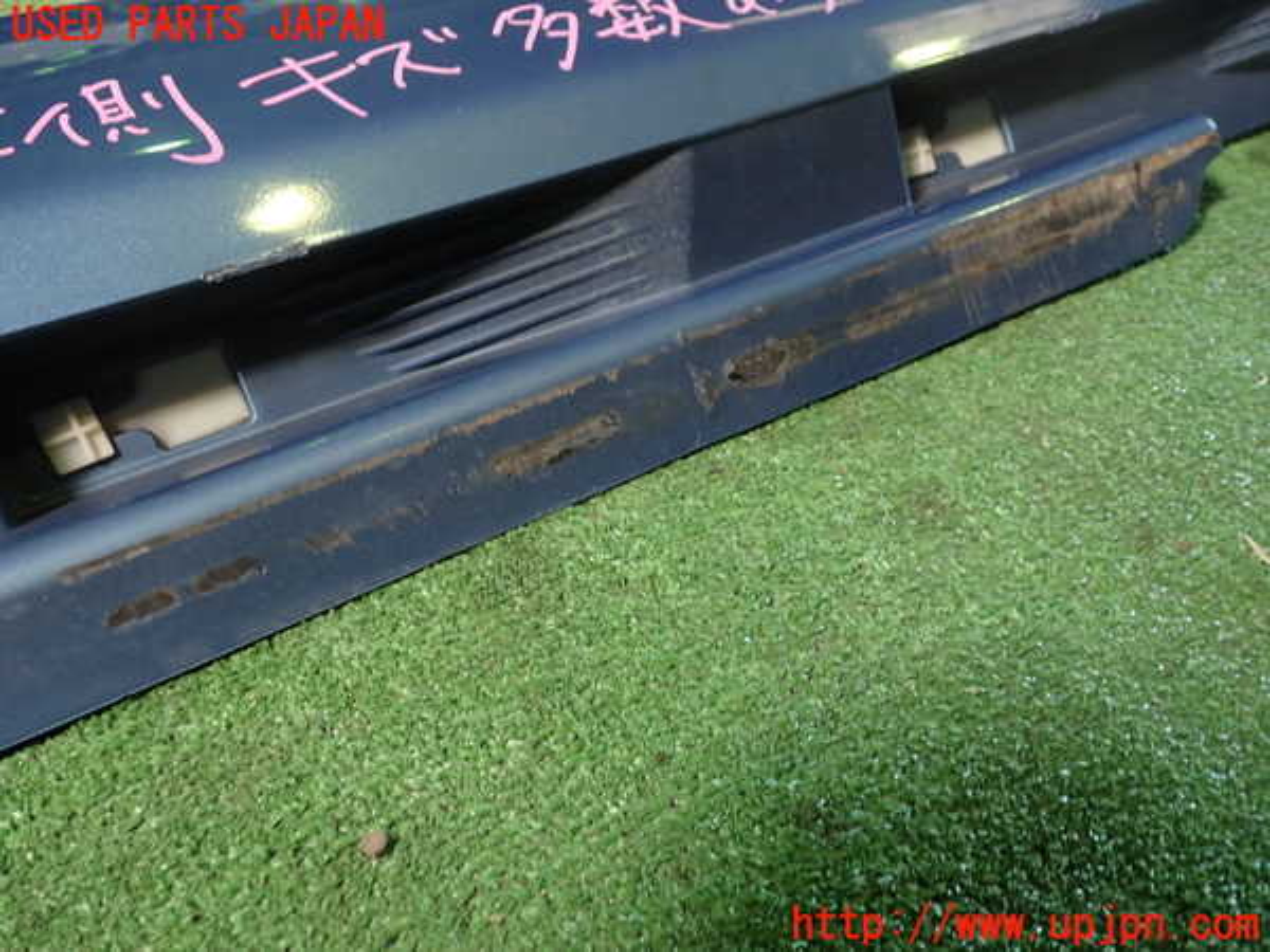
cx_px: 635
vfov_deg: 46.8
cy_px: 476
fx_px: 1101
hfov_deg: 60.0
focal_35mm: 30
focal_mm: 5.4
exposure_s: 1/40
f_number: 2.3
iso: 200
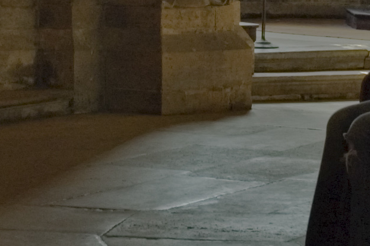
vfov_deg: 6.1
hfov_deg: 9.2
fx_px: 2304
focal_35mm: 224
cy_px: -87
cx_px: 146
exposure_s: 2
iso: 200
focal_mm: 31
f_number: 8
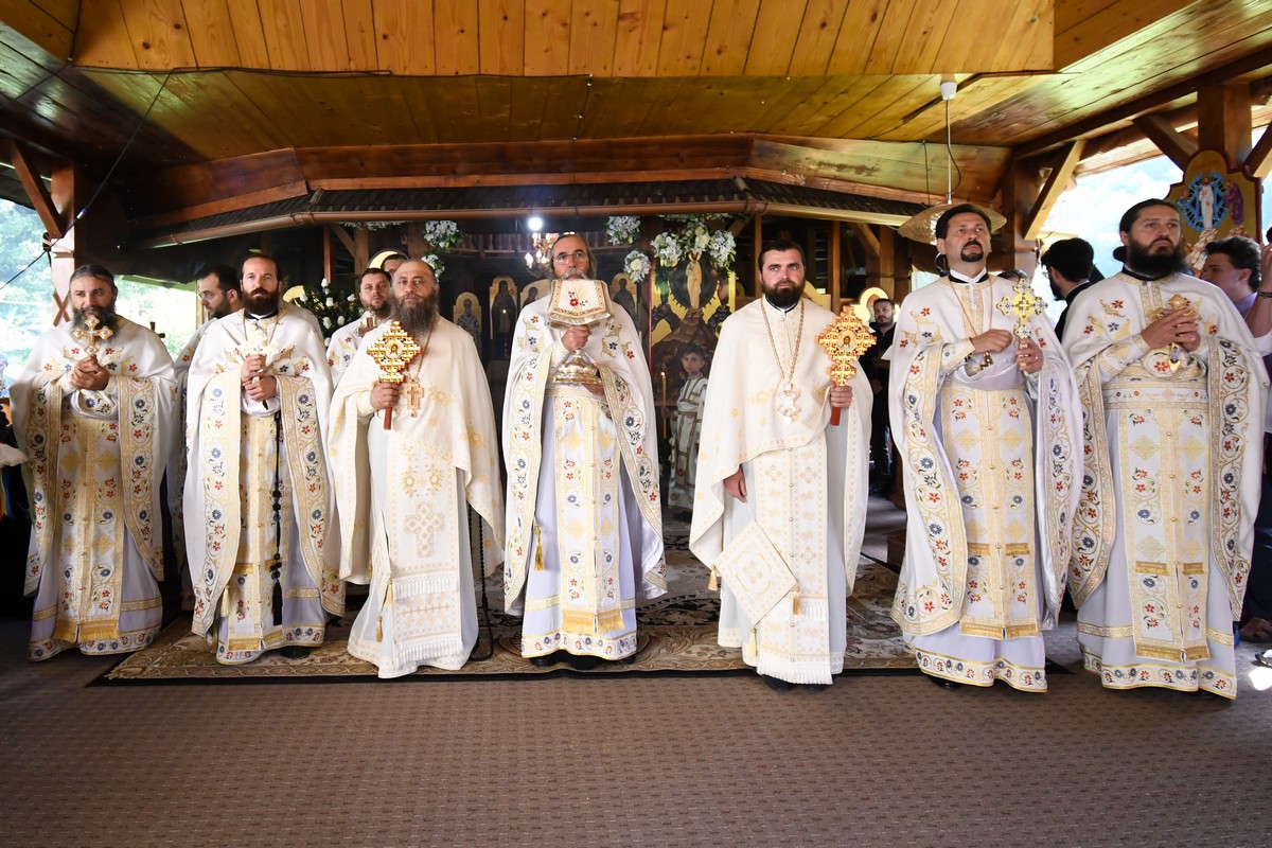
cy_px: 424
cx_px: 636
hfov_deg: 100.4
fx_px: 530
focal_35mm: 15
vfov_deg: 77.3
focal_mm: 10
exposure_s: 1/125
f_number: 4.5
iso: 1000
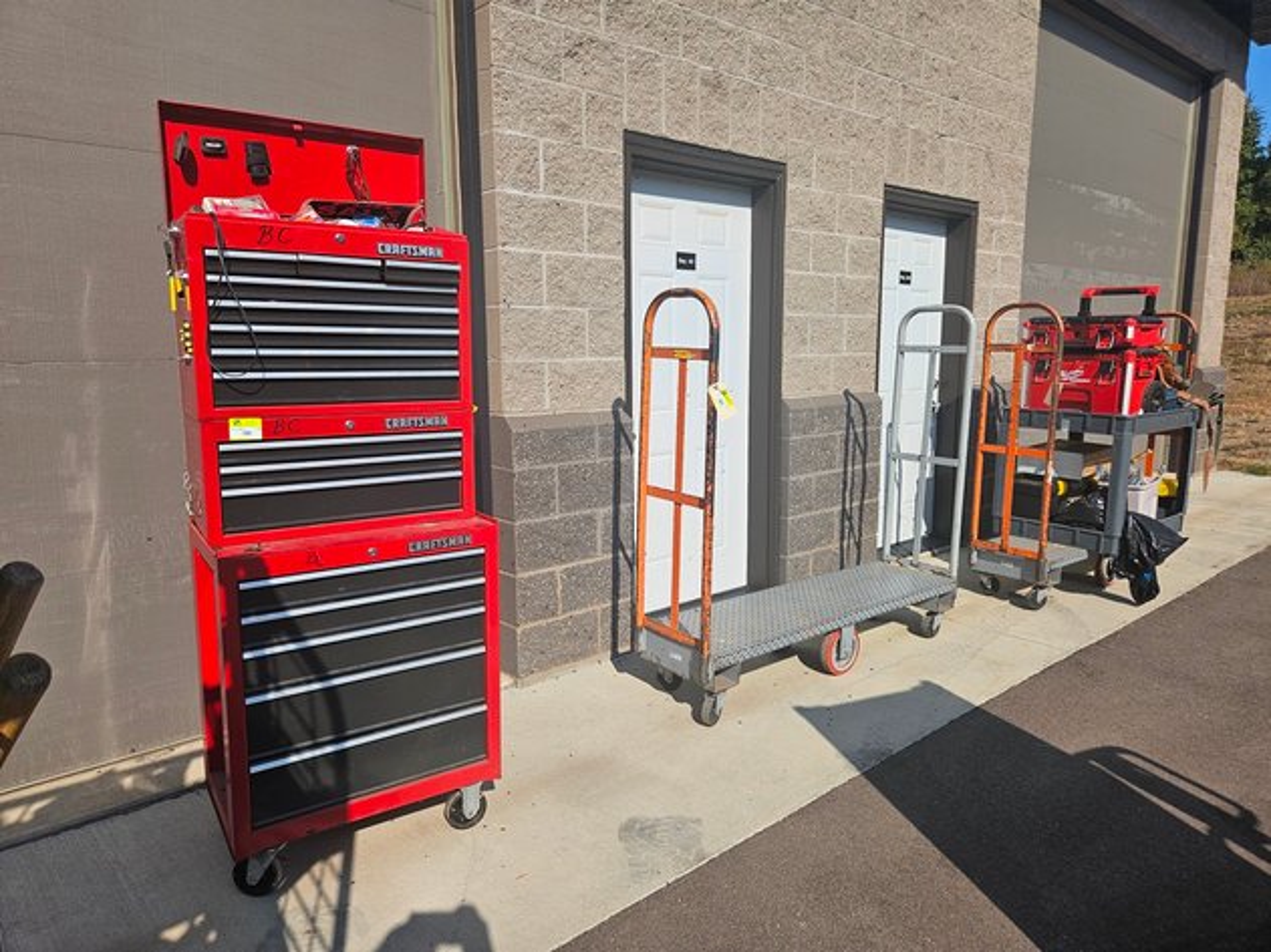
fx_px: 844
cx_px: 636
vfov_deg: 58.9
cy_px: 476
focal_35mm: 23
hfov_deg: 73.9
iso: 25
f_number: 1.8
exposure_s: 1/2835
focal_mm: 5.4
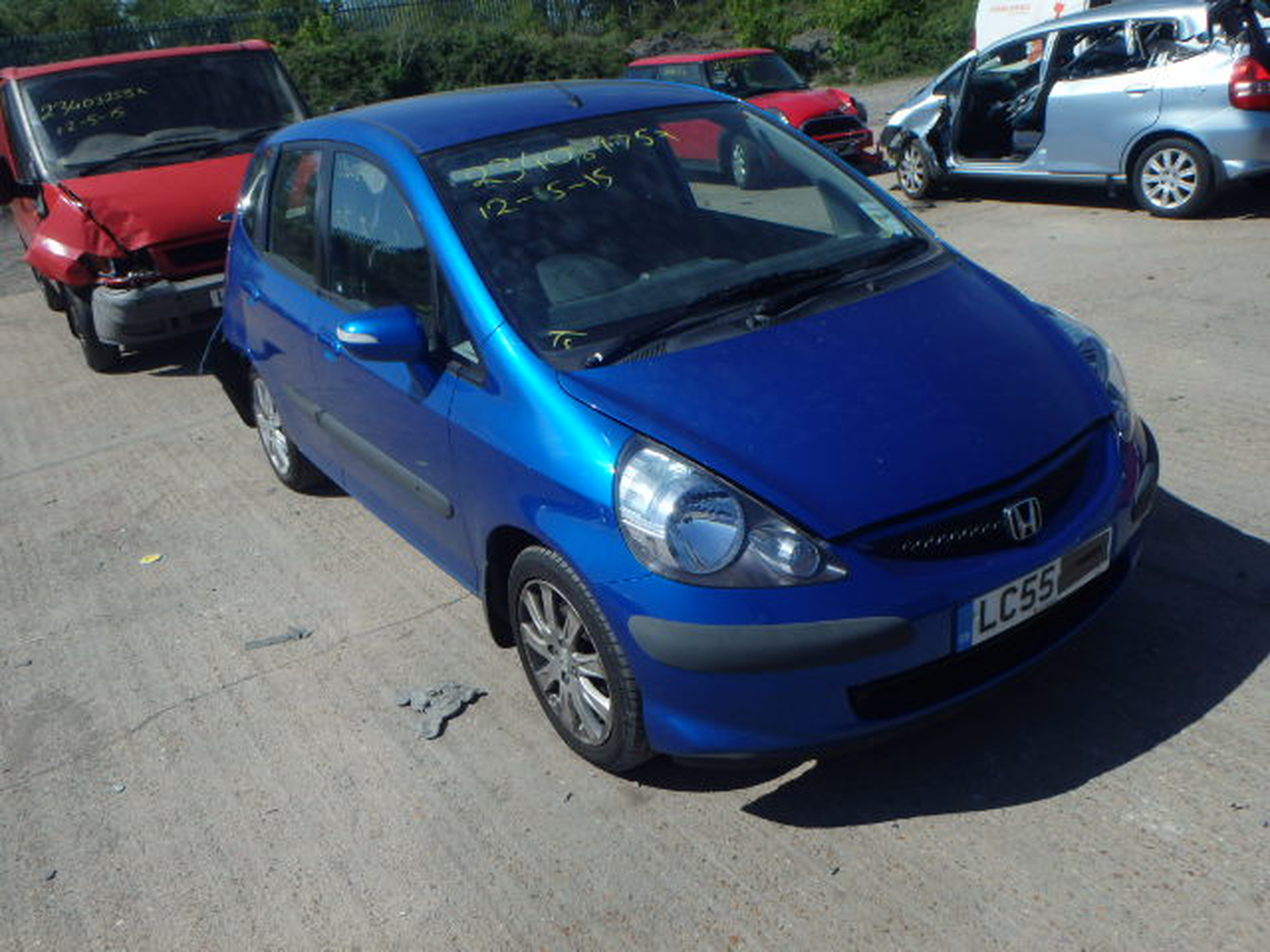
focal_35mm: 28
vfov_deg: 49.7
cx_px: 635
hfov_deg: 63.4
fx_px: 1027
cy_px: 476
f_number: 11
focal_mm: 5
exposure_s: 1/250
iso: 160
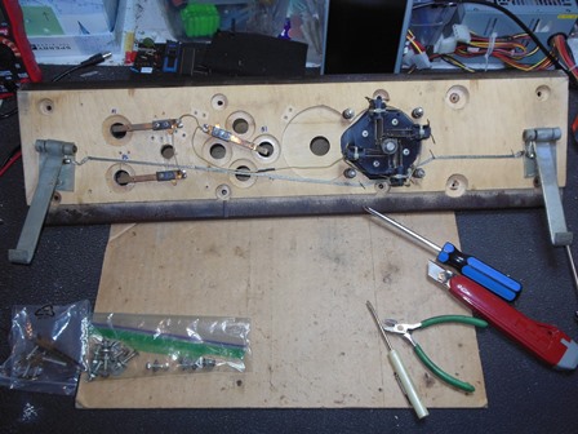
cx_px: 289
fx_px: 484
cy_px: 217
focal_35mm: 29
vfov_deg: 48.2
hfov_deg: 61.7
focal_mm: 5.2
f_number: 3.3
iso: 125
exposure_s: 1/30
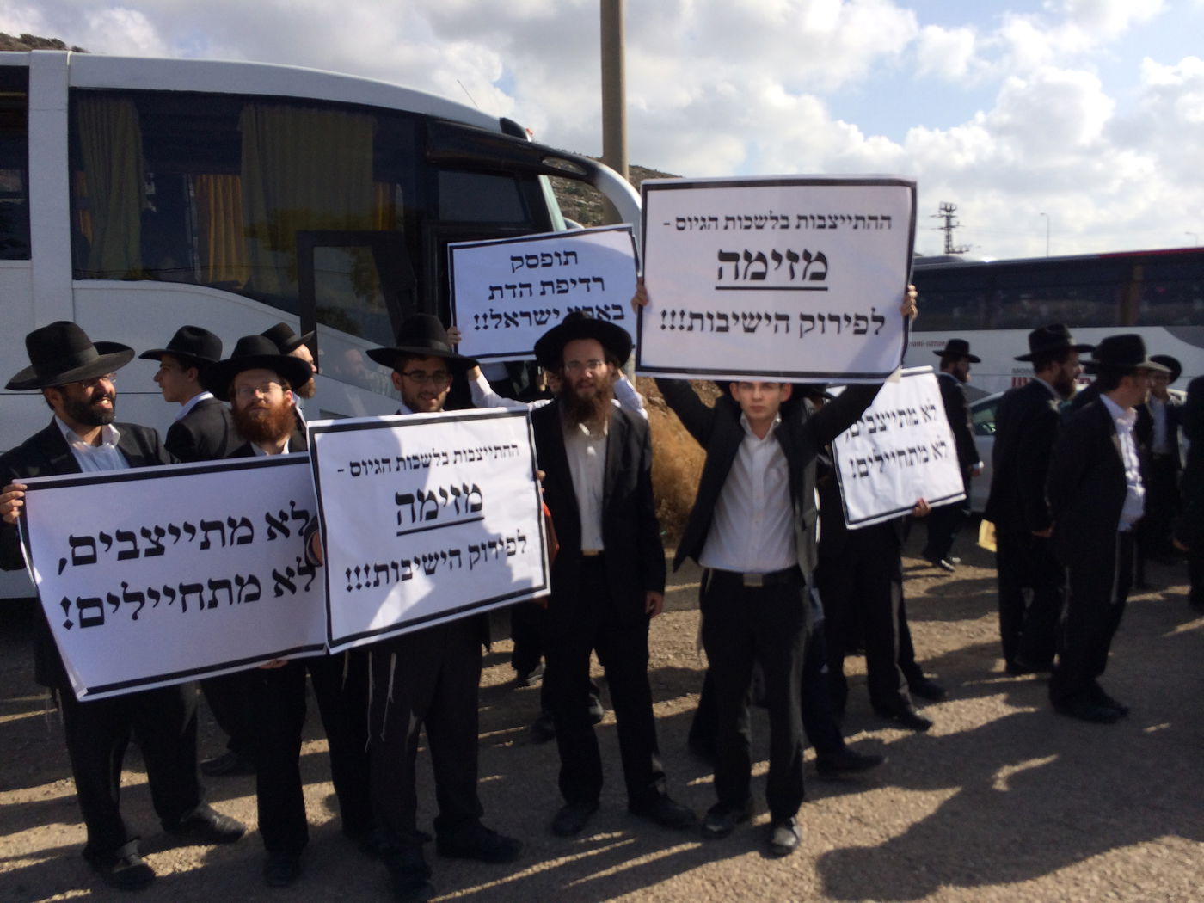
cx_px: 602
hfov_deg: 60.0
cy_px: 452
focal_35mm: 30
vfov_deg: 46.8
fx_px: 1043
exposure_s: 1/2740
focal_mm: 4.12
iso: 40
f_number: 2.2
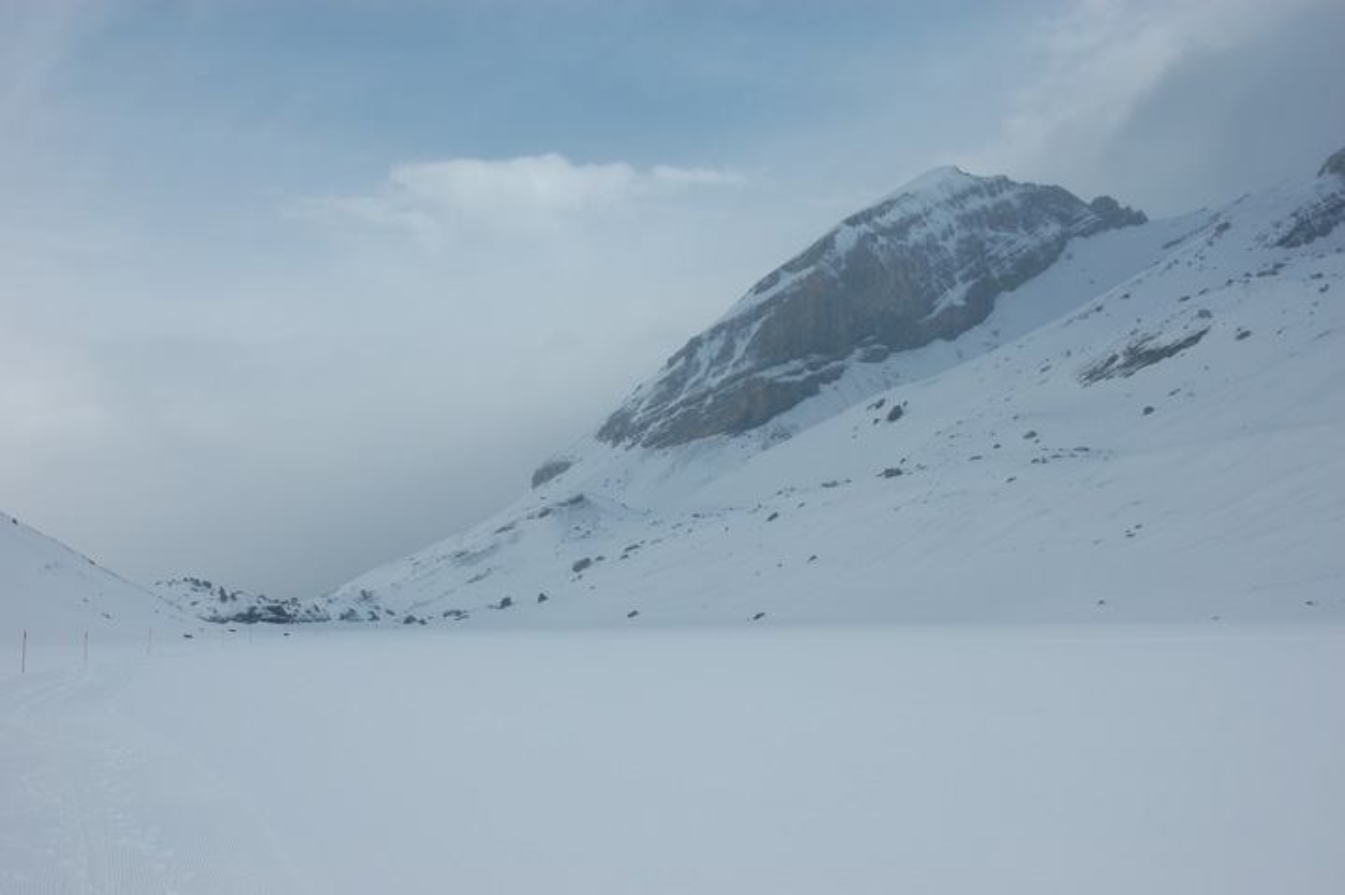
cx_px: 672
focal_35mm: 44
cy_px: 448
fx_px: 1624
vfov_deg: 30.8
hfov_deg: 45.0
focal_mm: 29
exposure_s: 1/500
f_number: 11
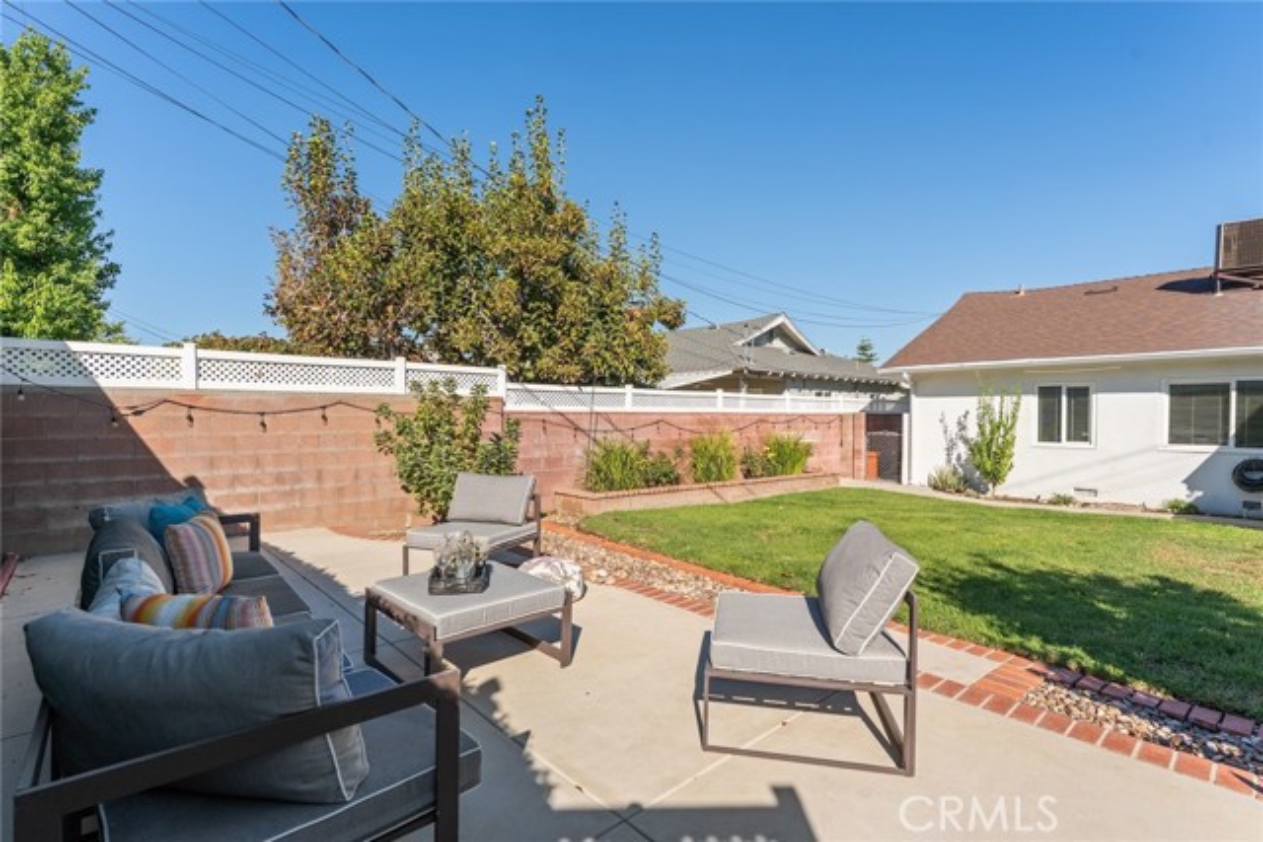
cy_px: 421
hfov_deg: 93.9
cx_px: 632
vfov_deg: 71.1
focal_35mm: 17
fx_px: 589
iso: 160
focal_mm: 16.8
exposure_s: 1/500
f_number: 8
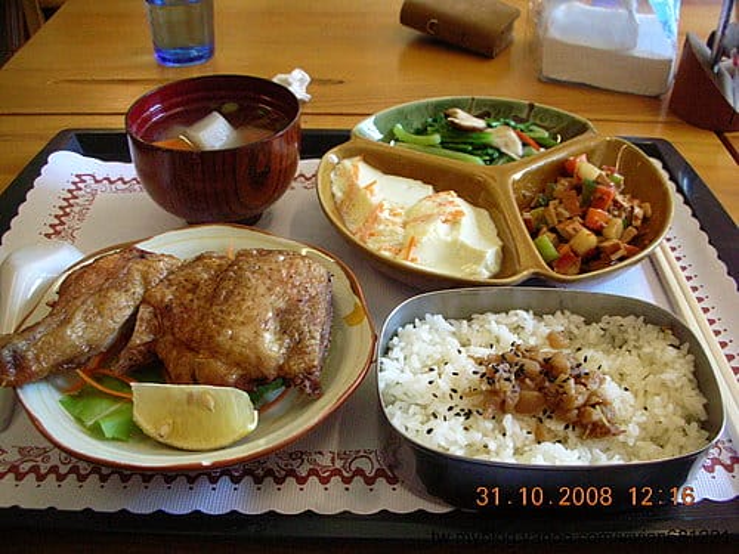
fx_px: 747
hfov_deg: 52.6
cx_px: 370
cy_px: 277
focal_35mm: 35
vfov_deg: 40.7
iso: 400
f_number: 3
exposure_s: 1/90.3
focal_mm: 5.8
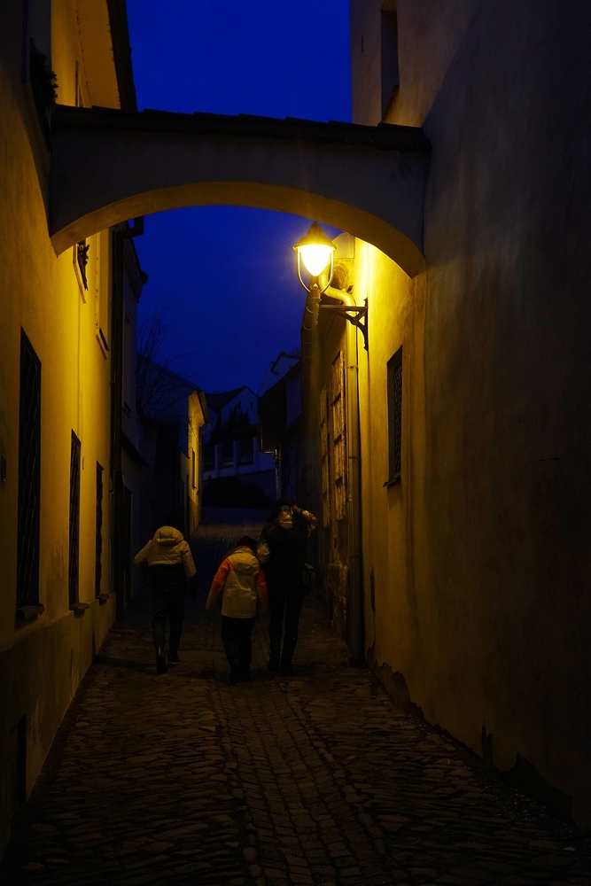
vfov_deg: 42.7
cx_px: 296
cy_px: 443
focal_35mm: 46
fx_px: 1132
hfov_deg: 29.3
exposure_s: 1/50
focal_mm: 16.86
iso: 640
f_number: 4.5
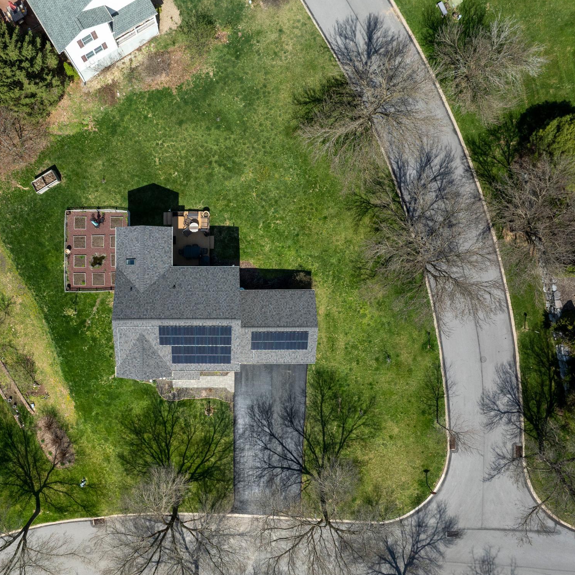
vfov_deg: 55.6
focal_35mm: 29
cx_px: 204
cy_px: 285
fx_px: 545
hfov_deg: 54.8
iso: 100
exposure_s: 1/400
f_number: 7.1
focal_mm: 12.29
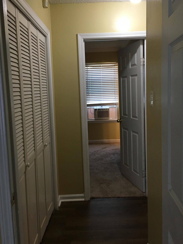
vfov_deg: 56.8
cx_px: 95
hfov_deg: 44.2
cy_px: 118
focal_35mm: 32
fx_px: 226
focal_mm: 4.15
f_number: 2.2
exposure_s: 1/30
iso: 100
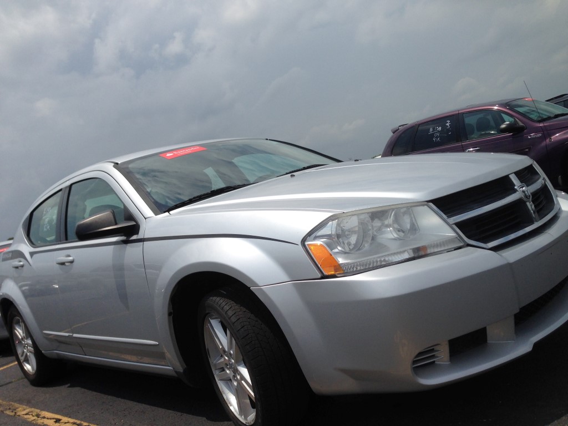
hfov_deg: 55.4
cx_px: 284
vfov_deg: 42.9
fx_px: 541
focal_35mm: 33
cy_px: 213
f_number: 2.4
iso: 50
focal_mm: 4.12
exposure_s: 1/3623
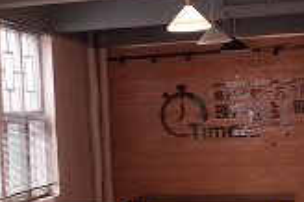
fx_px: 1029
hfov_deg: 16.4
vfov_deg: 11.2
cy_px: 107
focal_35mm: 122
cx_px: -2
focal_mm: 3.95
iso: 221
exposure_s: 1/50
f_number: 1.8
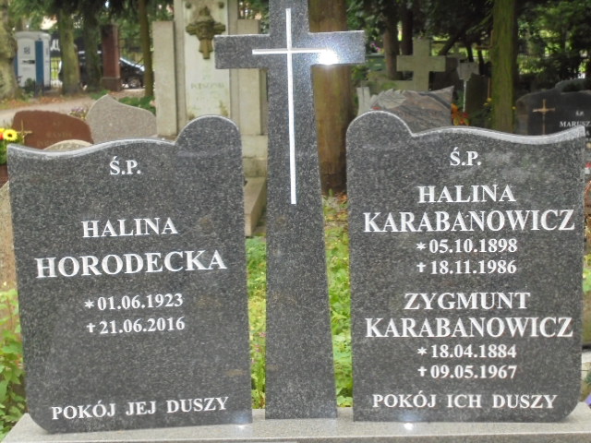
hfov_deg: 34.3
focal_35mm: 56
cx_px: 296
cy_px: 222
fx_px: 956
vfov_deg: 26.1
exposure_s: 1/60
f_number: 5.2
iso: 400
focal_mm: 10.1
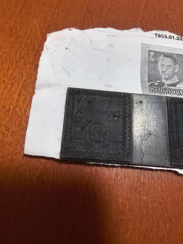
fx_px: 169
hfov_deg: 56.8
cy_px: 122
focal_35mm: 24
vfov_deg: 71.6
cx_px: 92
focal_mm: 1.68
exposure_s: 1/25
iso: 640
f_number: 2.2
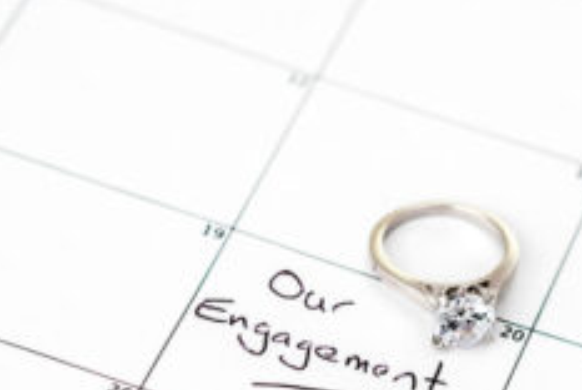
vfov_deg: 8.5
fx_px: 2622
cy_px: 240
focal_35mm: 162
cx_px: 365
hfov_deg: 12.7
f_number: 4
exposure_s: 1/70
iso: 100
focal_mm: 60
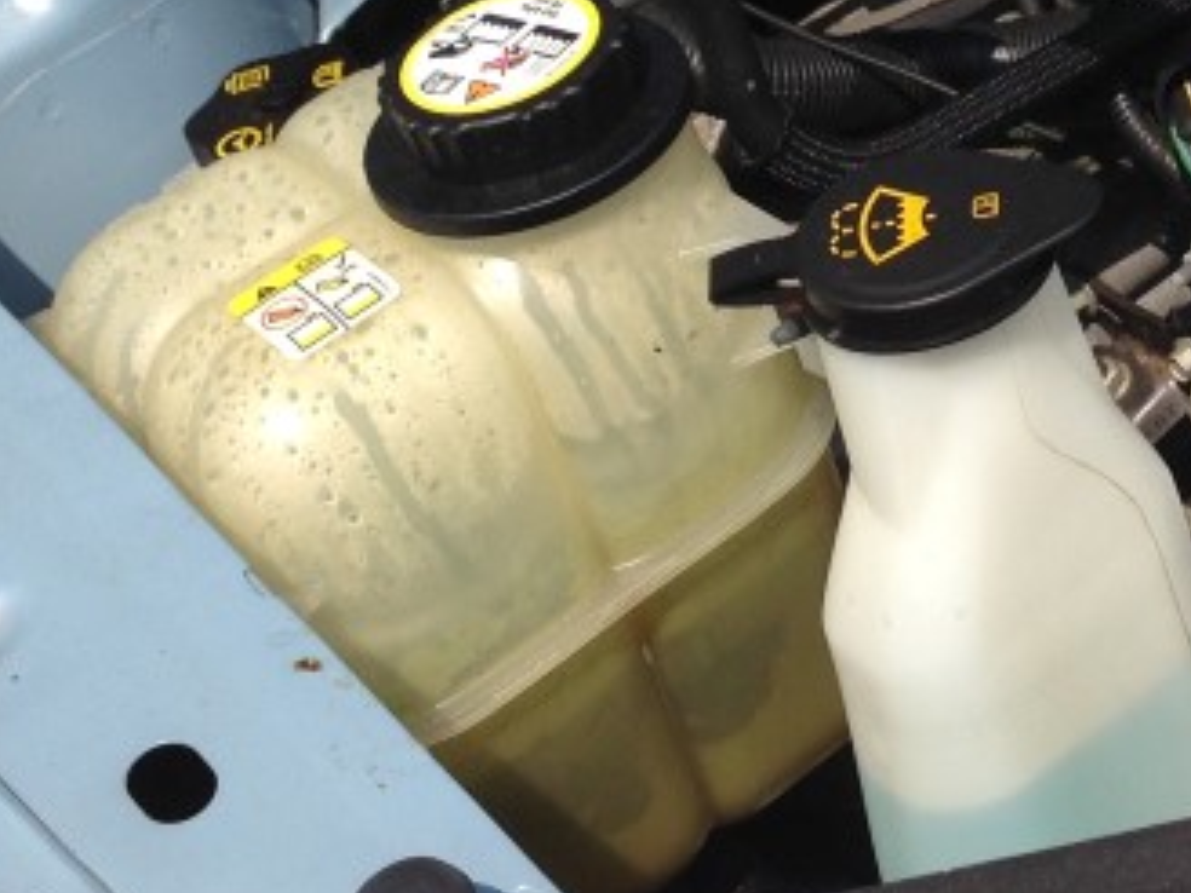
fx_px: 3544
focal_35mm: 103
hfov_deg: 18.7
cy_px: 98
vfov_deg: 14.2
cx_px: 1075
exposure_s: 1/1391
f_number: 2.4
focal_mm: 4.12
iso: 50
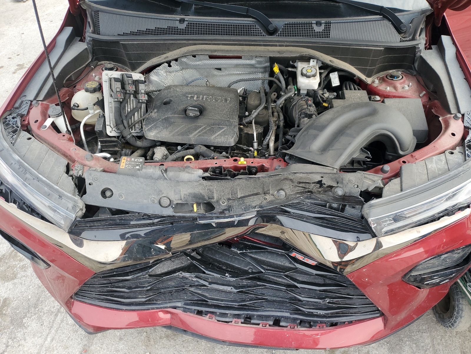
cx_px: 236
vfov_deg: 53.1
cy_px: 177
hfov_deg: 67.3
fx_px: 354
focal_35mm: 26
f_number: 1.5
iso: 50
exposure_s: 1/303
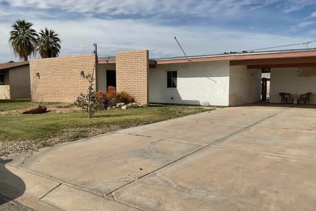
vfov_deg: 42.3
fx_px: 272
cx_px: 155
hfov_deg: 60.3
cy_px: 108
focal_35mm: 31
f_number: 1.8
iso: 16
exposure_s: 1/4405
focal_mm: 3
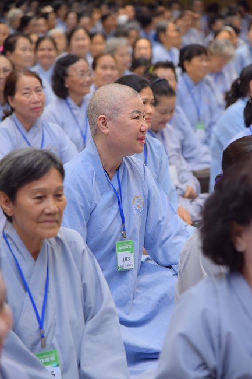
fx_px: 1261
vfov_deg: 17.1
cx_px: 126
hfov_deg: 11.4
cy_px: 190
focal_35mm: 120
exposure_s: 1/100
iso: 1000
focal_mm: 120
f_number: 4.5
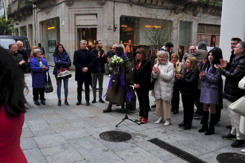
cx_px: 122
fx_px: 238
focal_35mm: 35
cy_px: 82
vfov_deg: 37.8
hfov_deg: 54.5
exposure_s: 1/250
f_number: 6.3
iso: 400
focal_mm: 35
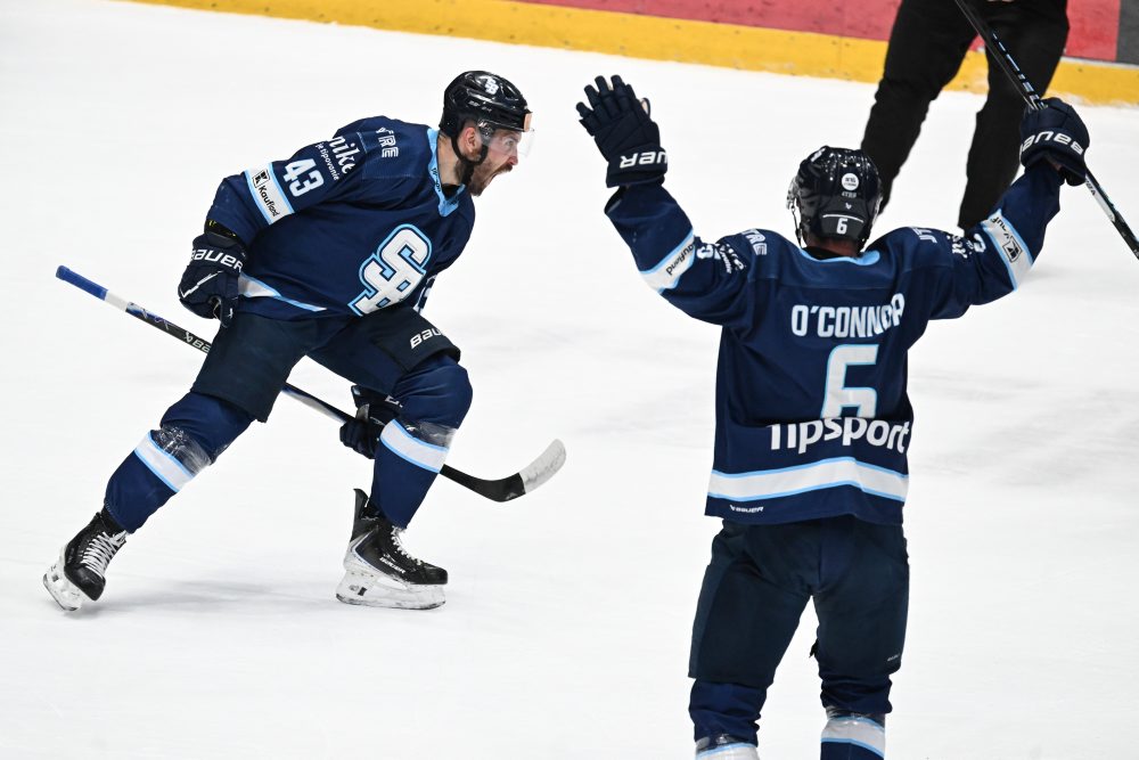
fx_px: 8860
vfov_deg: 4.9
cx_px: 570
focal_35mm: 280
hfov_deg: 7.4
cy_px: 380
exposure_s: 1/1000
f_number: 5.3
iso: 4000
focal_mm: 280
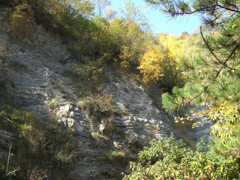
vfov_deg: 37.7
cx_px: 120
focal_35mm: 38
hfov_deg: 49.0
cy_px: 90
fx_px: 263
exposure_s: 1/200
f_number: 2.7
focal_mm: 6.2
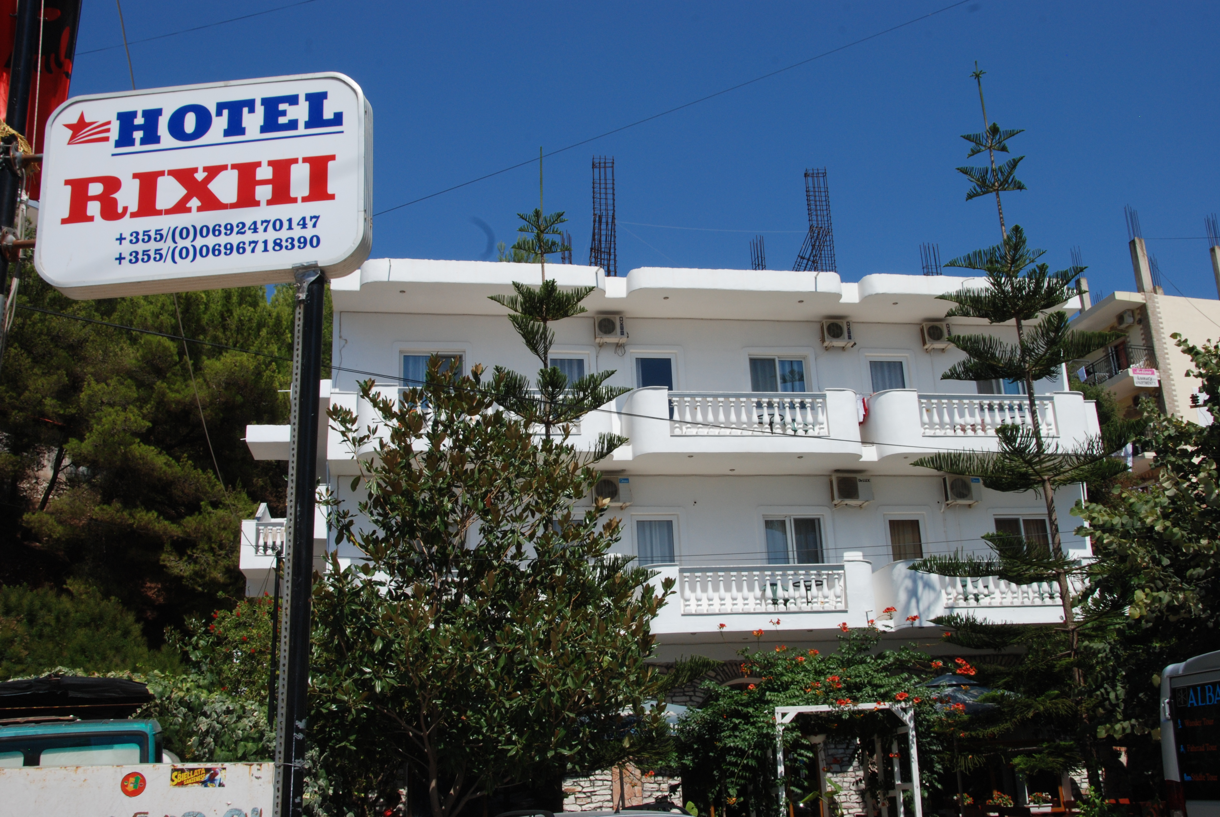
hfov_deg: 53.1
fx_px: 1221
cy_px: 408
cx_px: 610
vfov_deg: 37.0
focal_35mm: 36
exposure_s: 1/200
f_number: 20
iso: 250
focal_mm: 24
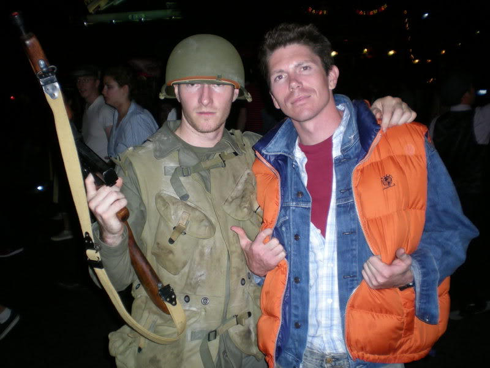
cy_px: 184
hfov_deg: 49.0
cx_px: 245
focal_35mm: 38
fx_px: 538
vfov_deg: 37.7
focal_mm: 6.3
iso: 117
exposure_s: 1/60
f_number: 3.1
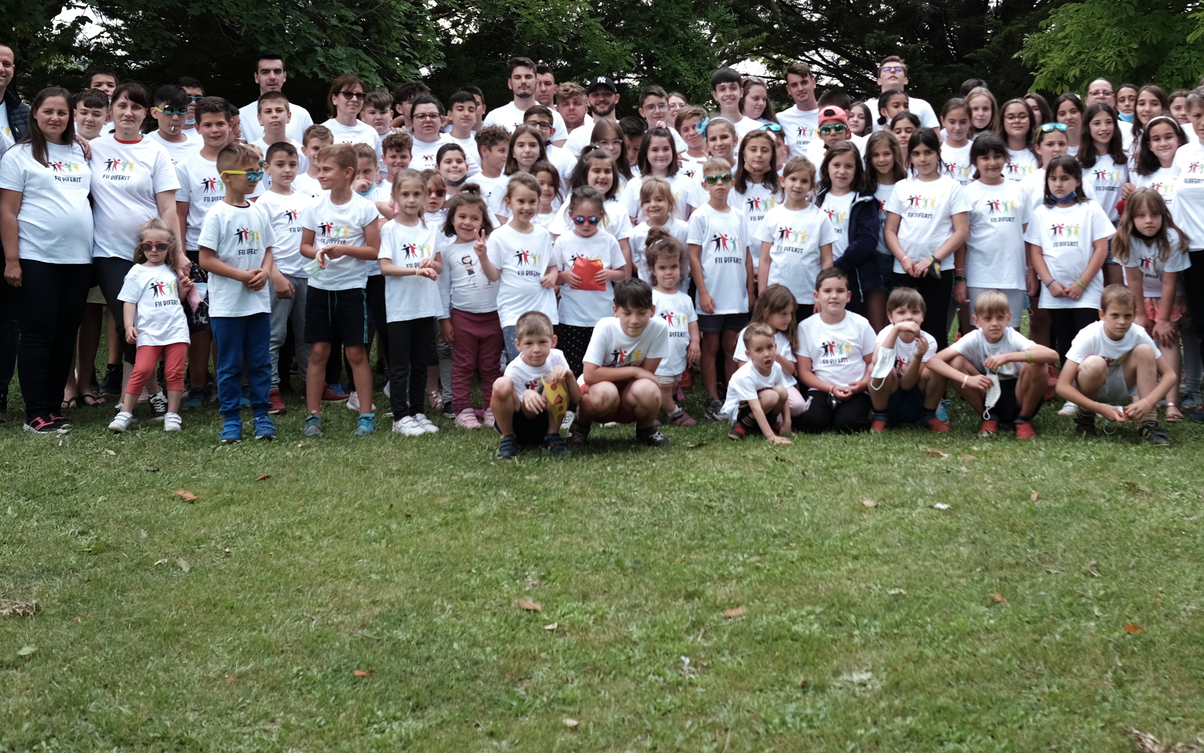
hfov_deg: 37.4
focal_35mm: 54
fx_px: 1772
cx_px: 712
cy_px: 175
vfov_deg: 23.7
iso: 100
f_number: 2.8
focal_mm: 23
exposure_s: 1/480
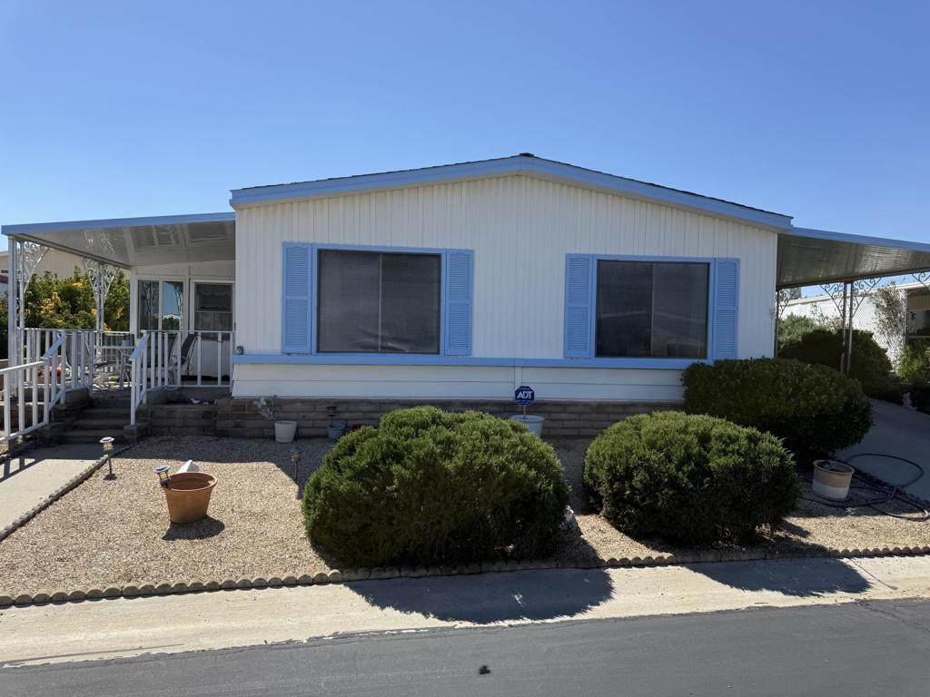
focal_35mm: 24
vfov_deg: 56.8
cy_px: 348
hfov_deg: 71.6
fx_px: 645
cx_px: 465
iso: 80
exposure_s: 1/4167
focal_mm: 6.76
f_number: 1.78
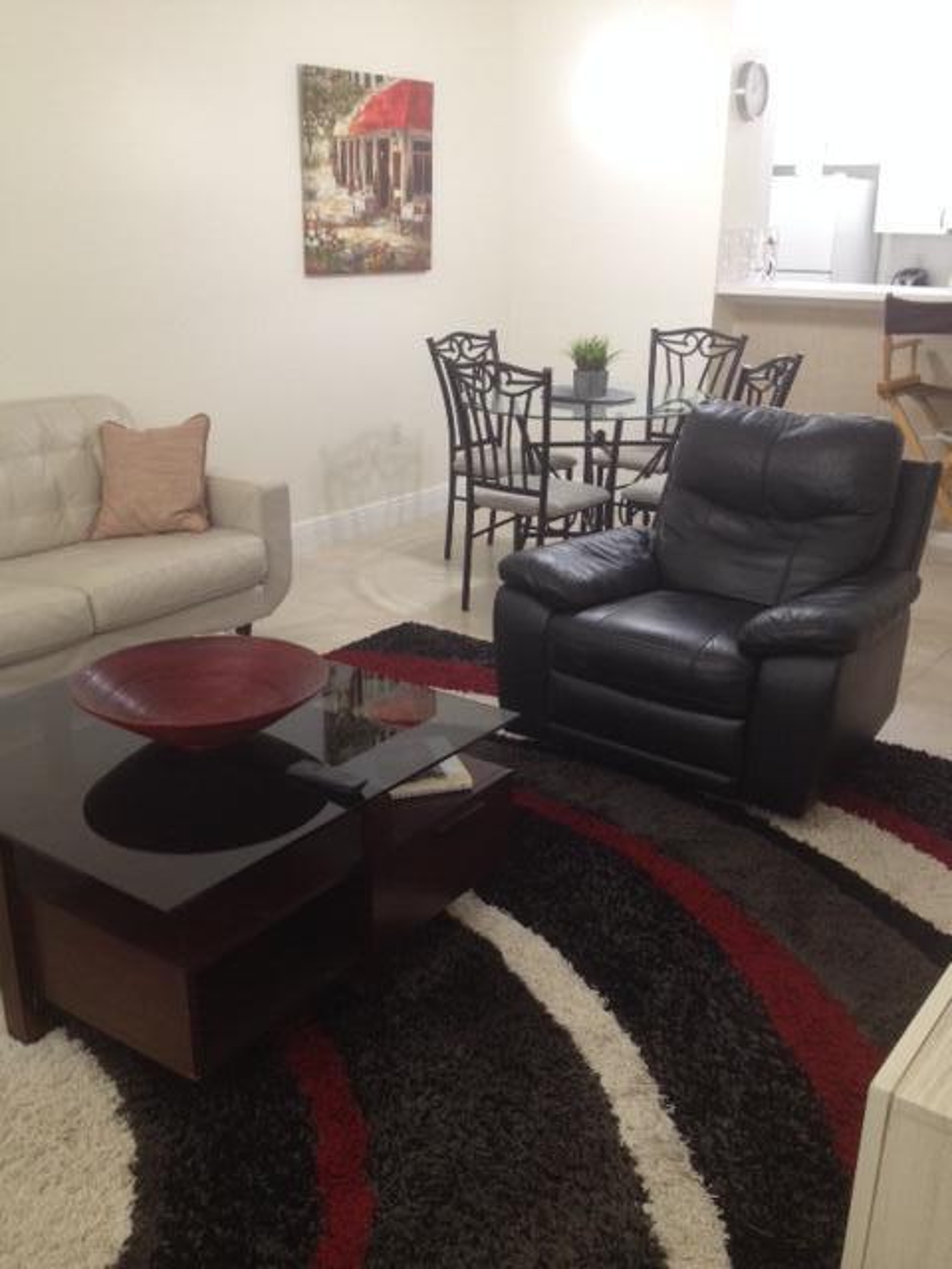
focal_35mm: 35
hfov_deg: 40.7
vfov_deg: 52.6
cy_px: 634
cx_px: 476
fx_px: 1283
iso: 125
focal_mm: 4.28
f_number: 2.4
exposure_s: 1/20
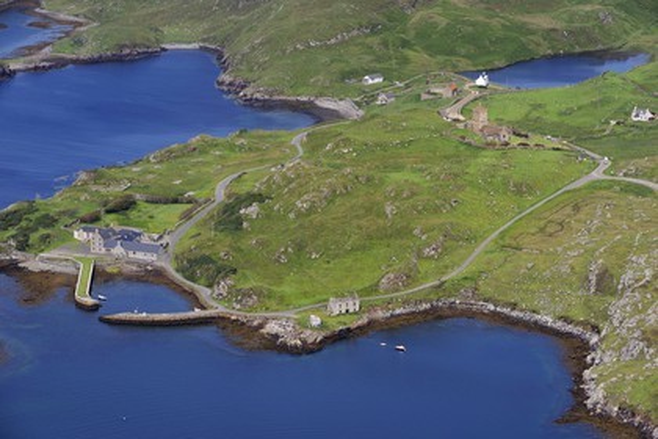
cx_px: 329
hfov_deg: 17.6
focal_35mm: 116
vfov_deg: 11.8
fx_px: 2120
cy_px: 220
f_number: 6.3
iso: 200
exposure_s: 1/800
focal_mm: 116
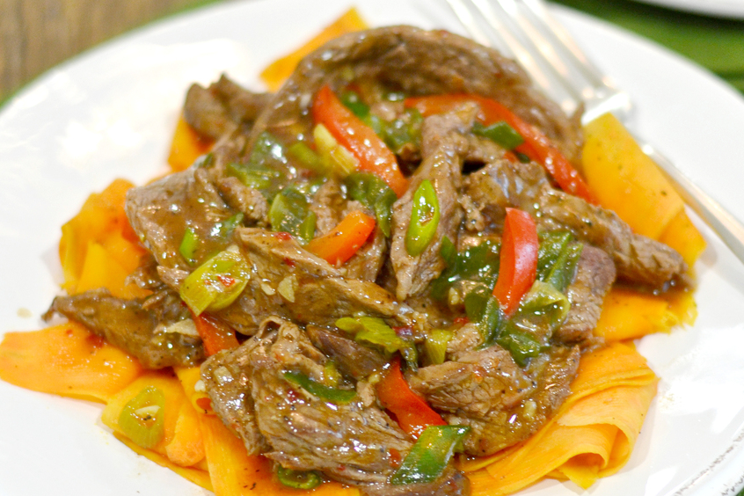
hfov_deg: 15.4
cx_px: 396
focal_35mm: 133
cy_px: 300
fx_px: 2748
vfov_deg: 10.3
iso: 400
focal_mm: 50
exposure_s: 1/60
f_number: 2.8
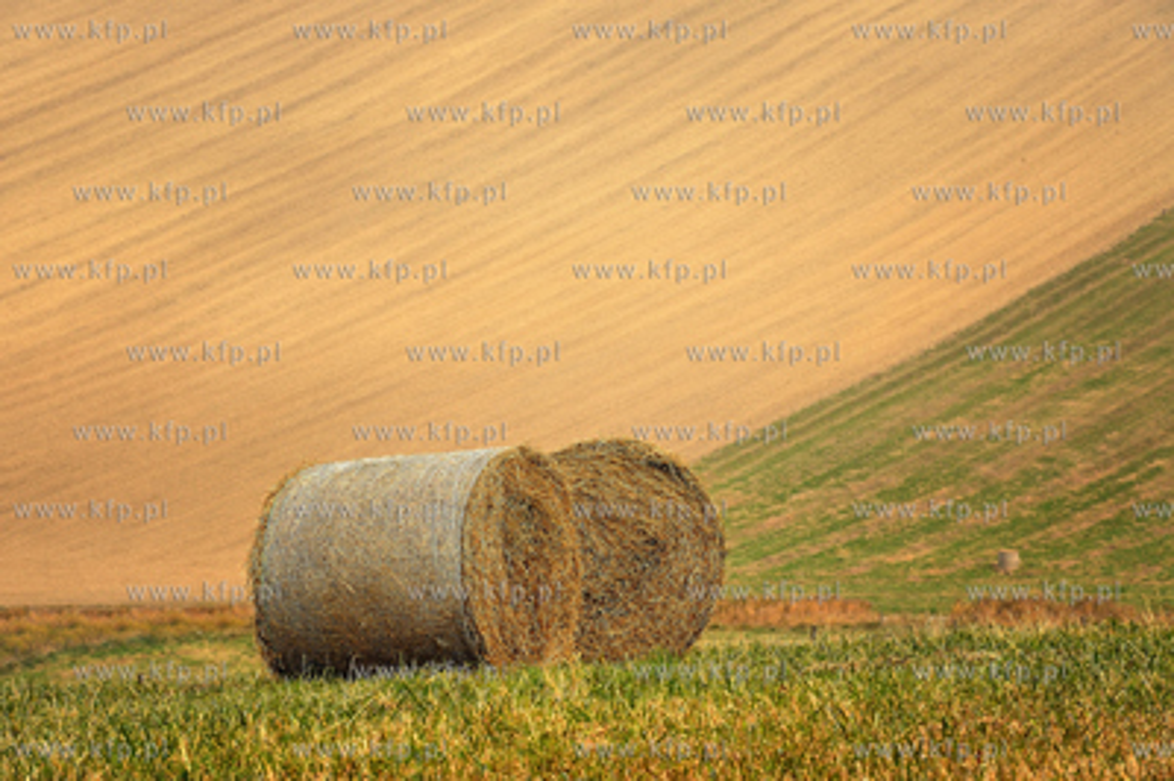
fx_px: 6517
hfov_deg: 10.3
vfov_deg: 6.9
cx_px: 587
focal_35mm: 200
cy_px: 390
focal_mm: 200
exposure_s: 1/100
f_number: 14
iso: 400
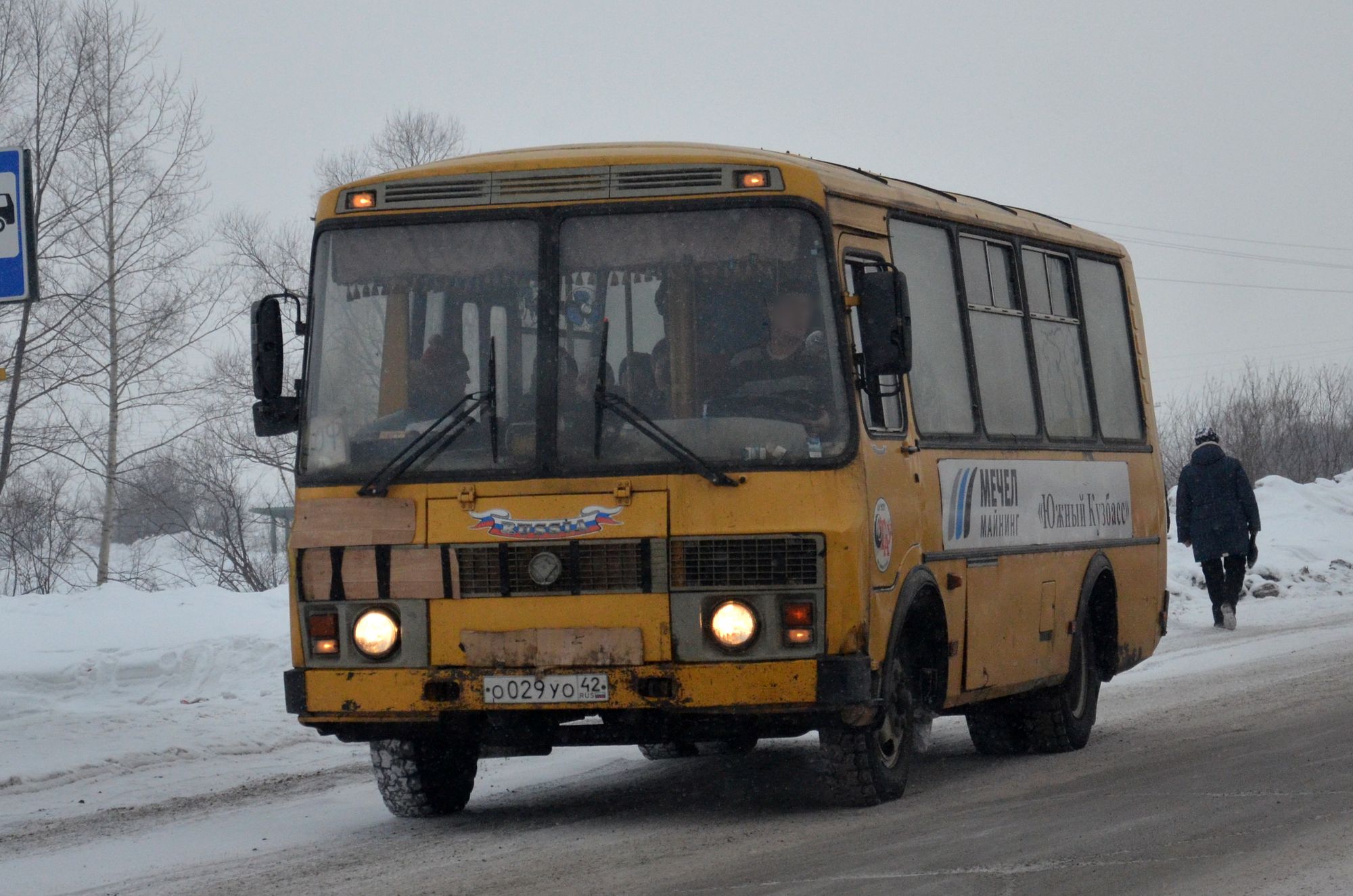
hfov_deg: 28.1
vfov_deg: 18.8
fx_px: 2701
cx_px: 676
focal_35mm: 72
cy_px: 448
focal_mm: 48
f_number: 4.8
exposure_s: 1/800
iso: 1250
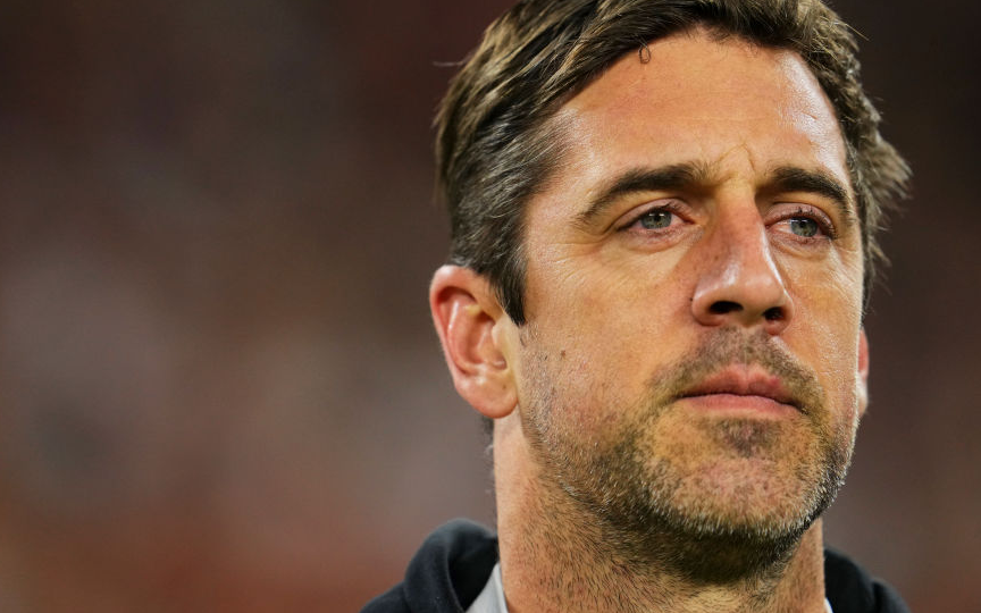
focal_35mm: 483
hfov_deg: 4.4
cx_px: 447
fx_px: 12913
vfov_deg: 2.7
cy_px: 267
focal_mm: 400
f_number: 2.8
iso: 2500
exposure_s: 1/1600
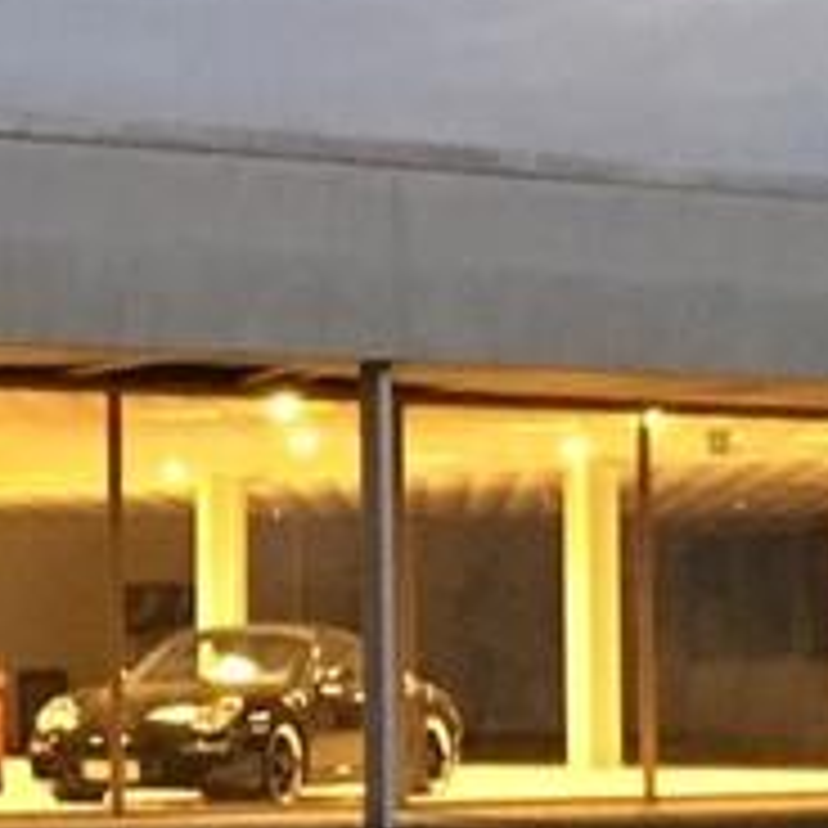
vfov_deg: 8.7
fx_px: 5439
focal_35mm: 201
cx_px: -4
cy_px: 346
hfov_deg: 8.7
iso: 400
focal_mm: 4.15
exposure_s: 1/17
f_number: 2.2
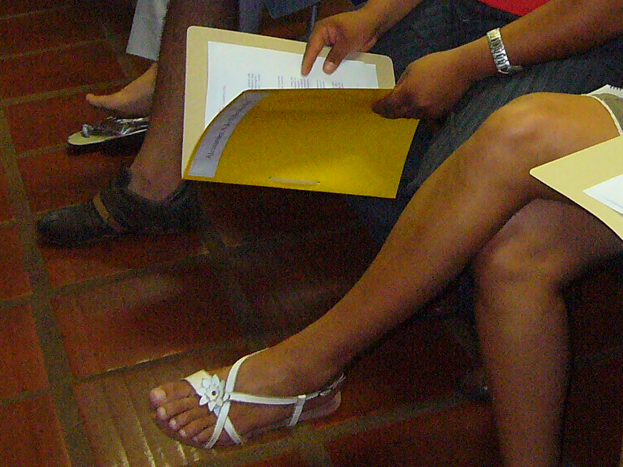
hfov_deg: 22.7
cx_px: 502
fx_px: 1530
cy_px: 16
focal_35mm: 85
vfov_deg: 17.0
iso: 400
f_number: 2.8
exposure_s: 1/60
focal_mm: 5.8
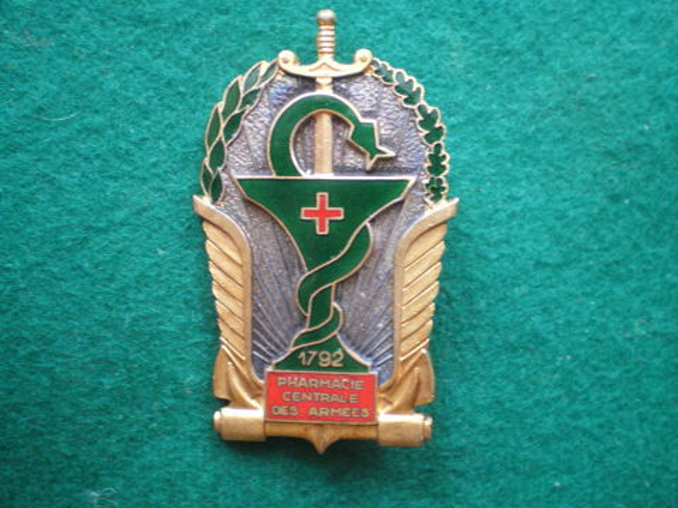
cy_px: 254
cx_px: 339
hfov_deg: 49.0
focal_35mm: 38
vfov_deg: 37.7
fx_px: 744
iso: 400
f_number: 3.1
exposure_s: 1/8
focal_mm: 6.3
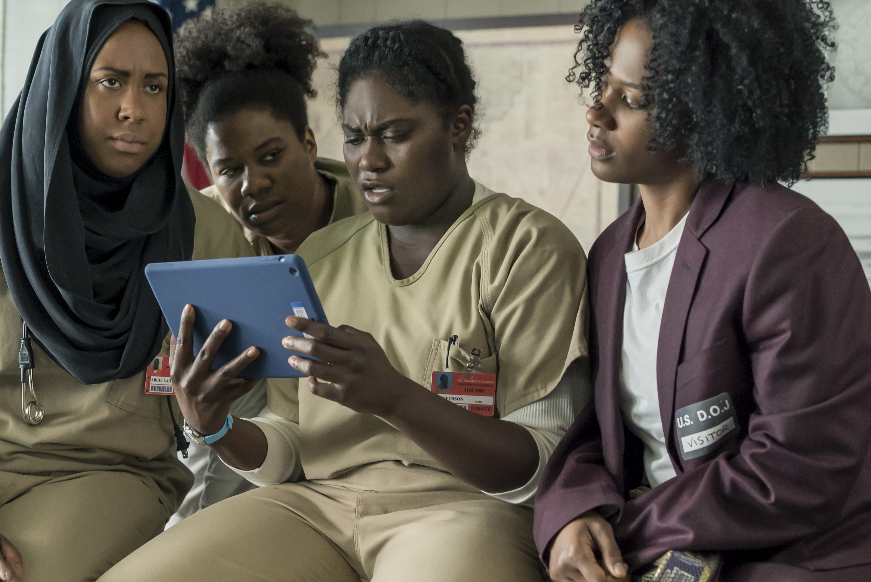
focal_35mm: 70
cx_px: 327
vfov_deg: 19.4
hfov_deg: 28.7
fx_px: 1694
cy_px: 364
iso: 5000
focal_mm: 55
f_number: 3.2
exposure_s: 1/125
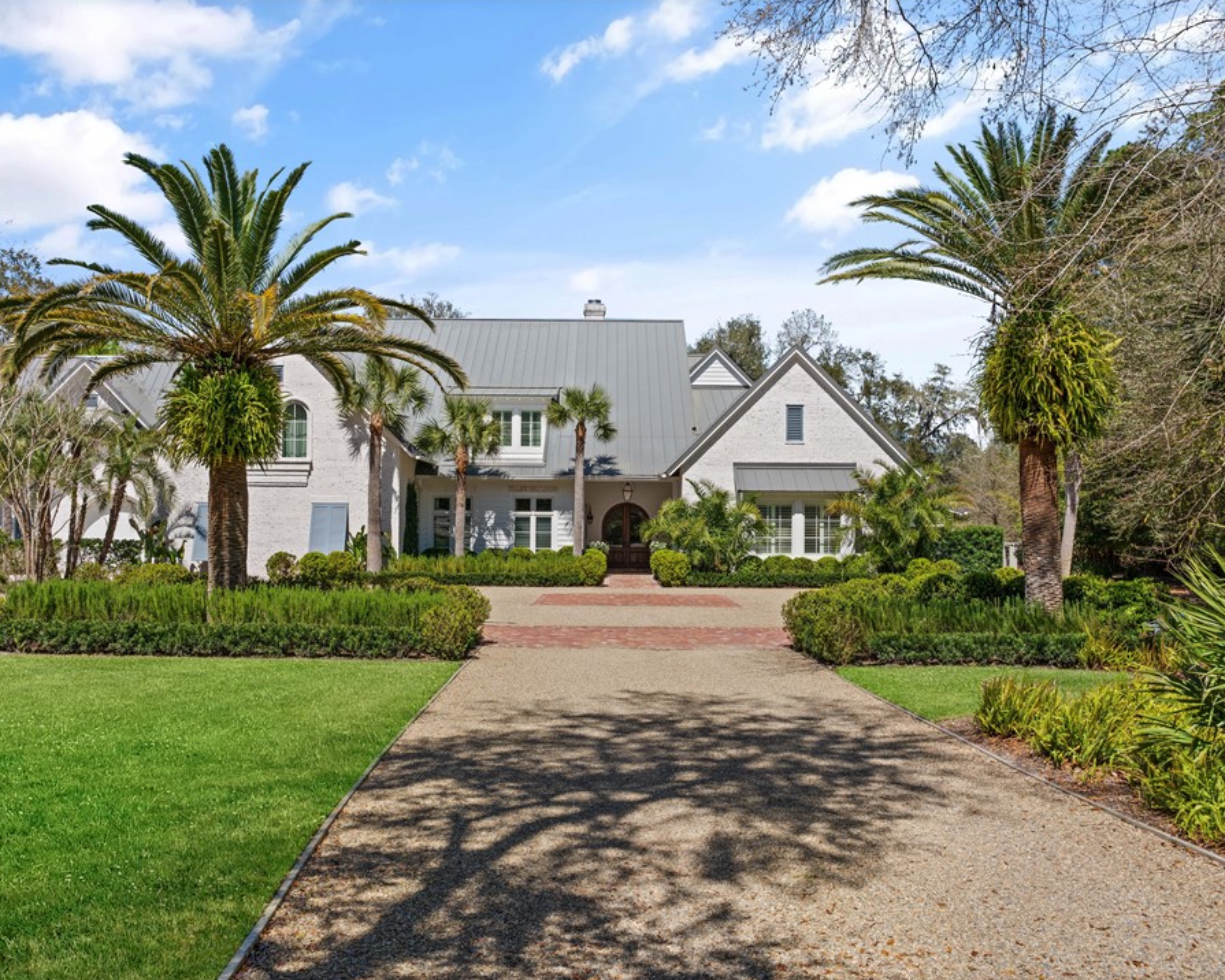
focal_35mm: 33
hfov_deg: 54.2
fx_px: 1196
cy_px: 492
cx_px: 621
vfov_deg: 44.5
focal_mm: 29
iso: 100
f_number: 9
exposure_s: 1/125
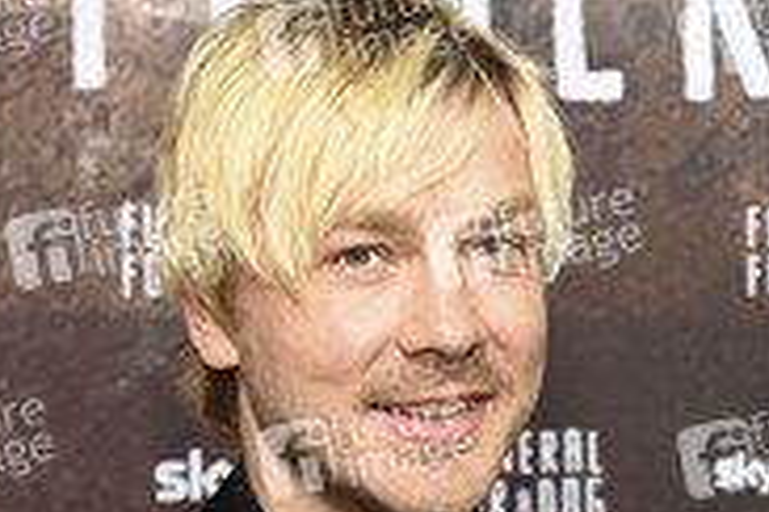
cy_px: 554
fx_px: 2371
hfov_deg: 18.4
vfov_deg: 12.2
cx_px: 422
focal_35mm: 111
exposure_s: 1/200
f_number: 6.3
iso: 400
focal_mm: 45
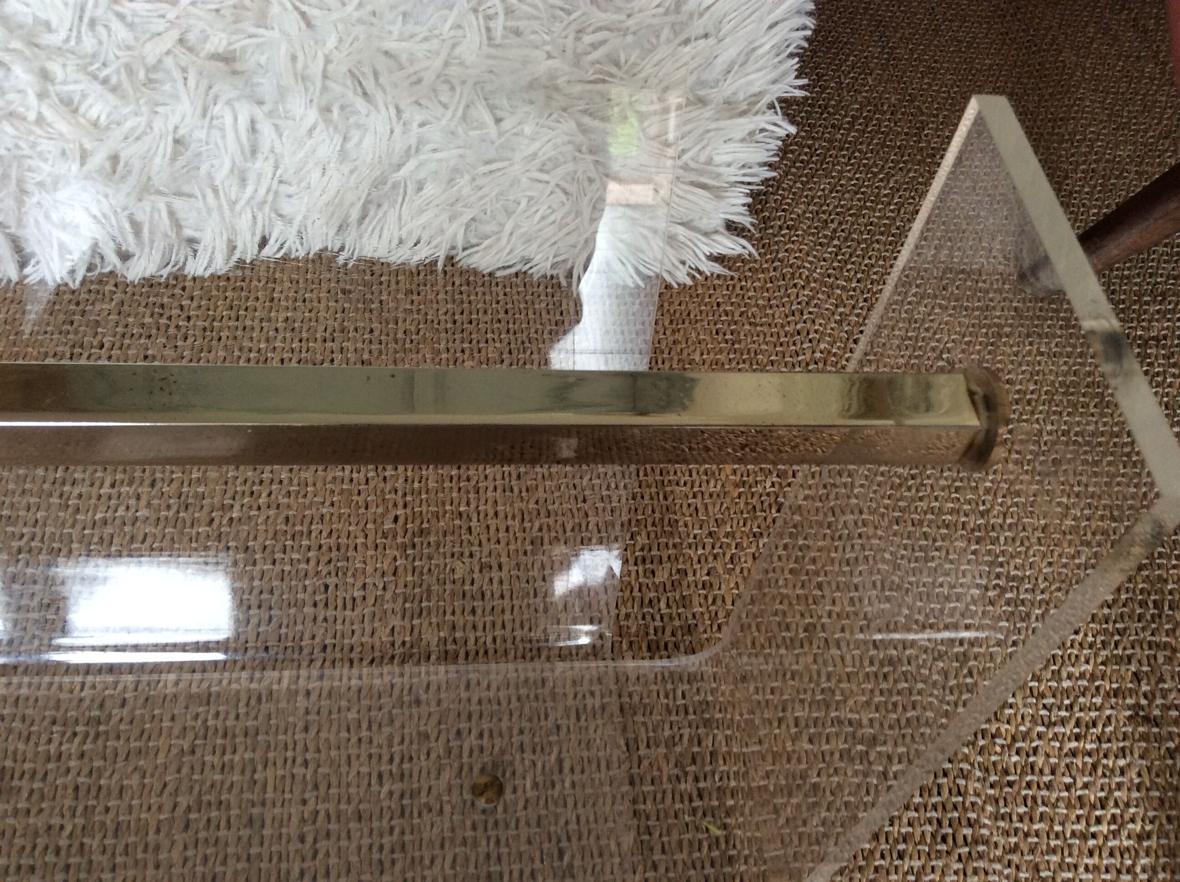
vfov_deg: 44.1
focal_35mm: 32
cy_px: 441
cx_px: 590
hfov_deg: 56.9
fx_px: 1089
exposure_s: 1/25
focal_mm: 3.3
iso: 80
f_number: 2.4
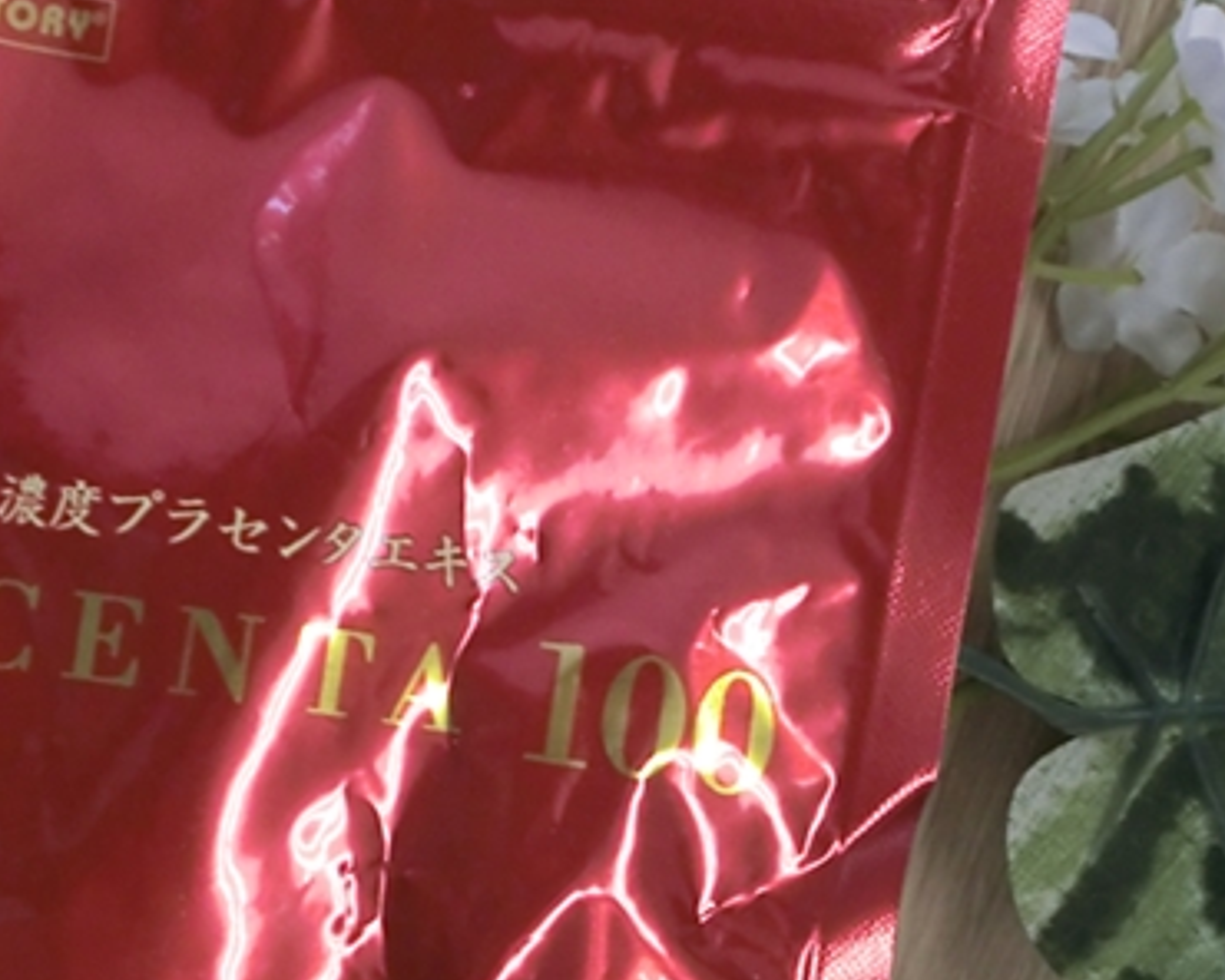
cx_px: 540
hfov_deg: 24.1
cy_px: 705
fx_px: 2864
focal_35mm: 79
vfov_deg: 19.3
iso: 320
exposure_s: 1/60
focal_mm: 7.9
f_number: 4.5
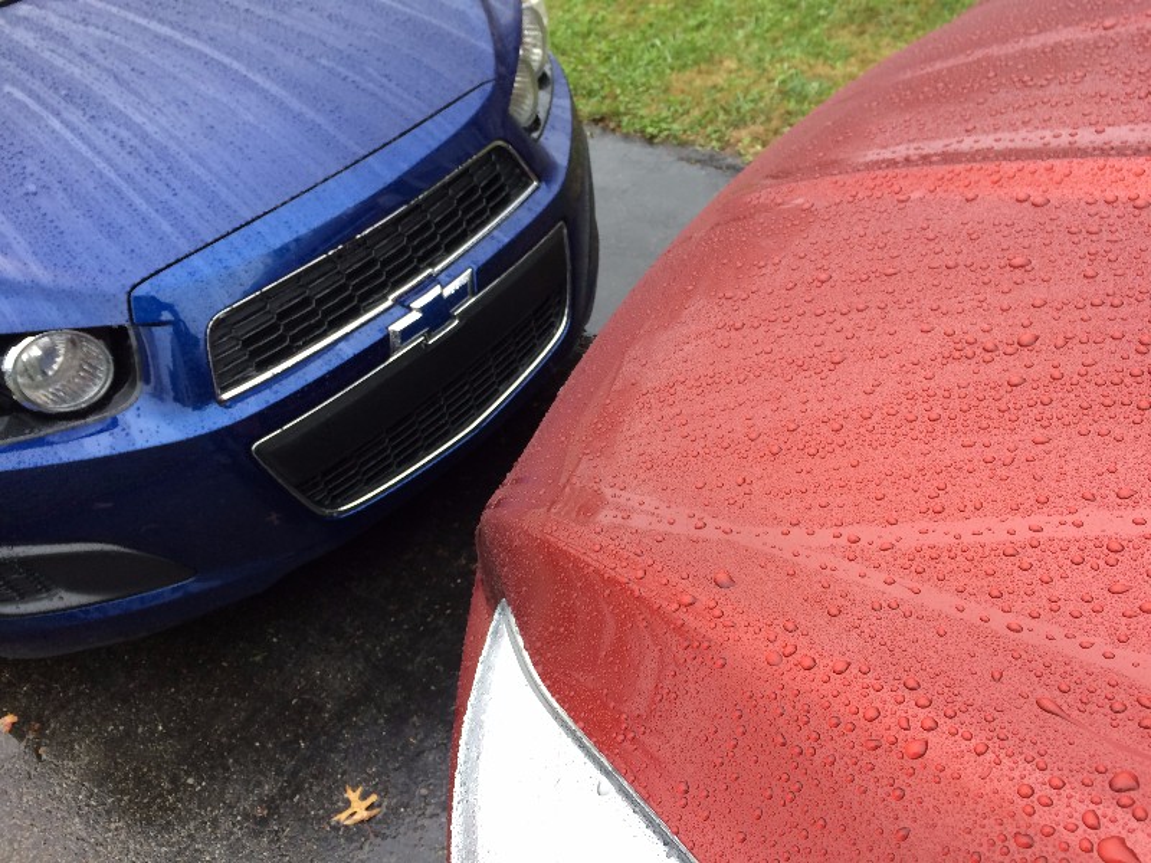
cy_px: 432
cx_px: 576
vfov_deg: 48.2
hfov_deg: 61.7
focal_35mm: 29
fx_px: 964
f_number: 2.2
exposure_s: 1/30
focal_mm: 4.15
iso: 50
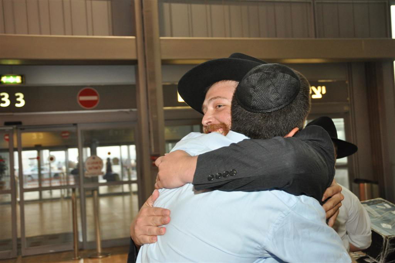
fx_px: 444
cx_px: 198
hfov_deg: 48.0
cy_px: 132
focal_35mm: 40
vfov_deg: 32.9
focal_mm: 27
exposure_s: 1/60
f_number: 4
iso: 800
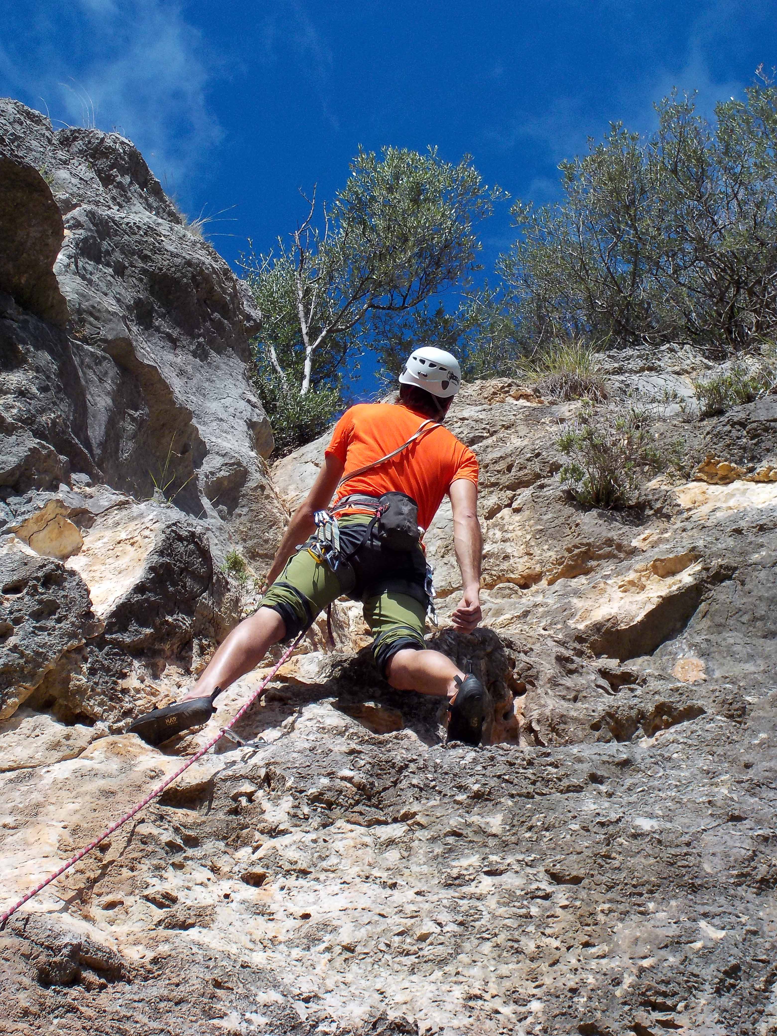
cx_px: 388
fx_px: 2125
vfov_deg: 27.4
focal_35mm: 71
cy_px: 518
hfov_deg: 20.7
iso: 125
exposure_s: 1/640
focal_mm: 9.7
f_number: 5.3
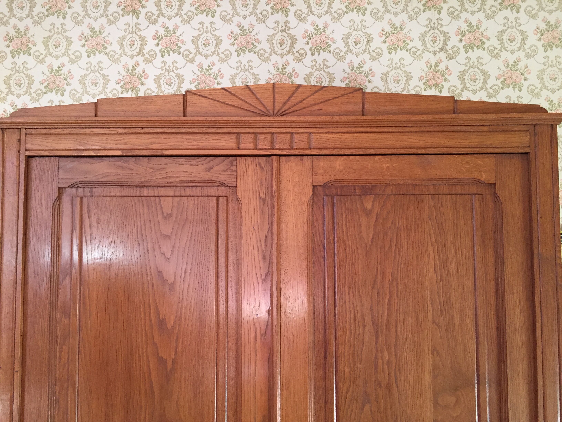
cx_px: 281
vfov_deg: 48.2
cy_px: 211
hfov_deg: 61.7
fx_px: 471
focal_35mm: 29
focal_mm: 4.15
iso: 80
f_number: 2.2
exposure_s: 1/33
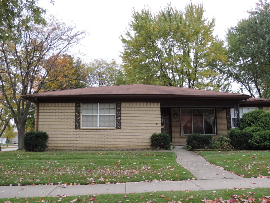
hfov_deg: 52.6
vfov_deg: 40.7
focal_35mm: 35
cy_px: 102
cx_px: 135
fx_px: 273
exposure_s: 1/125
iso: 80
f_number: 3.3
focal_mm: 6.2
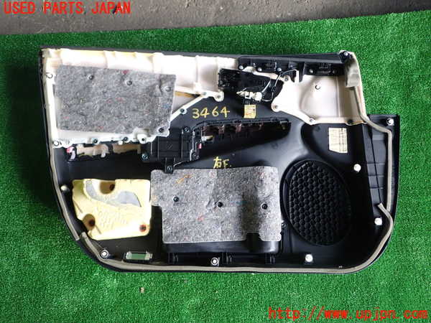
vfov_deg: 46.8
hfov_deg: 60.0
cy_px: 162
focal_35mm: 30
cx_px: 216
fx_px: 374
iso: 200
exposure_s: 1/40
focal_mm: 5.4
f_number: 2.3
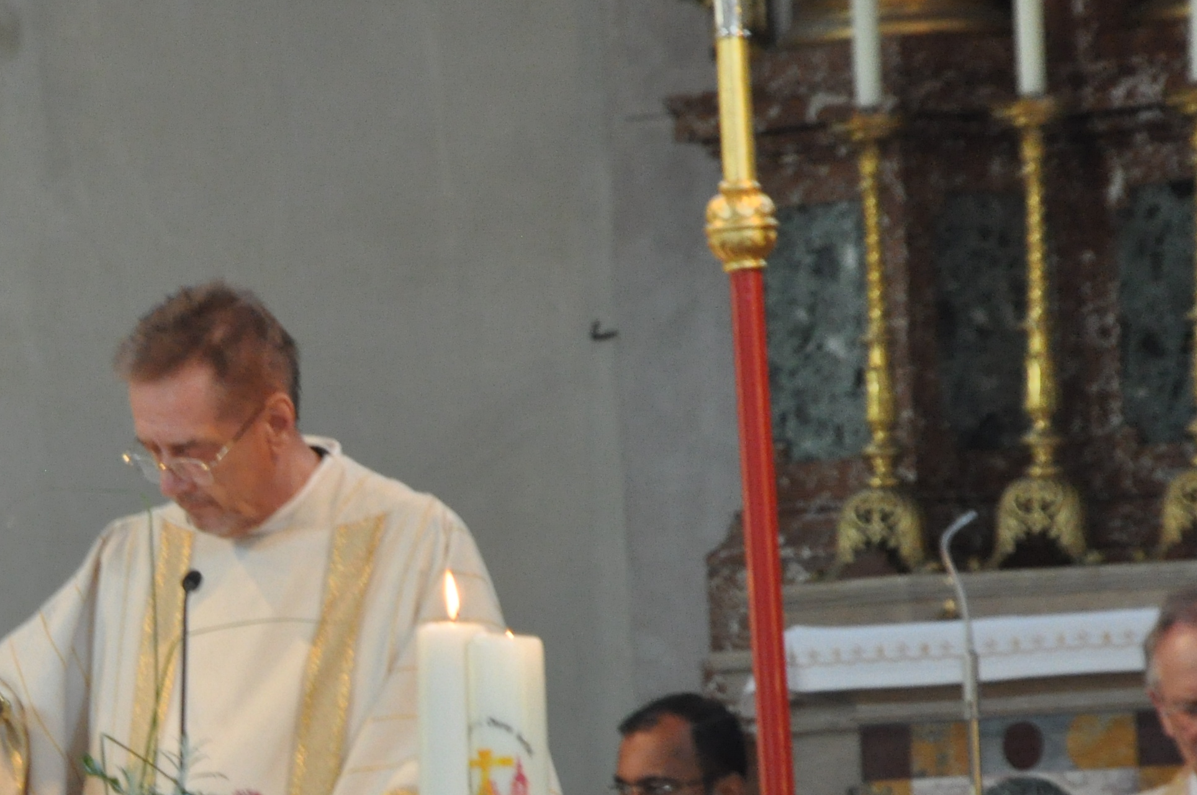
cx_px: -110
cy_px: 673
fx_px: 10194
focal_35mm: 307
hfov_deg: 6.7
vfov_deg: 4.5
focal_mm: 92
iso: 1250
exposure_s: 1/50
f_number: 5.3
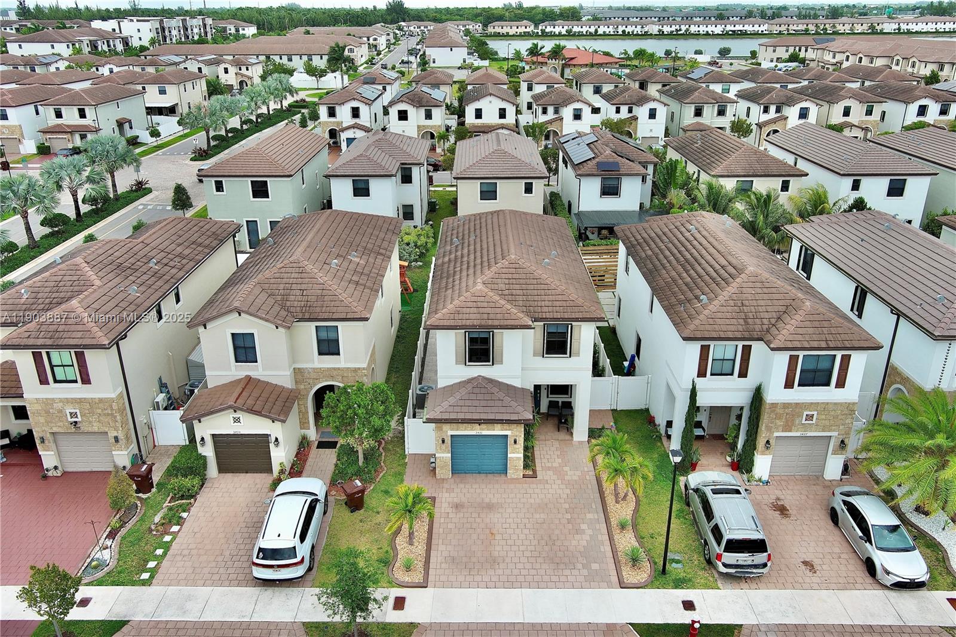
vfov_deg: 44.9
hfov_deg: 63.7
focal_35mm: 29
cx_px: 478
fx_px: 770
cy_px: 318
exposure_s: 1/1006
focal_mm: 10.57
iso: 100
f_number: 2.8
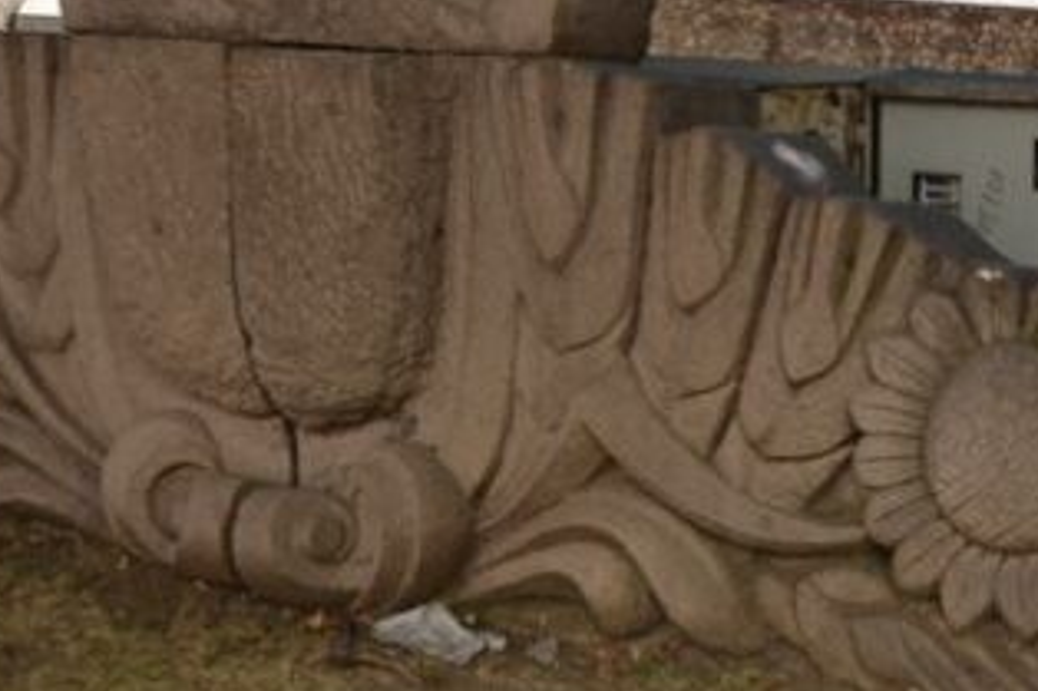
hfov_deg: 18.1
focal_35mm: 113
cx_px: 413
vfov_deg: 12.1
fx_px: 3256
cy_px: 226
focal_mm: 34
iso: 200
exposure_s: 1/250
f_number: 8
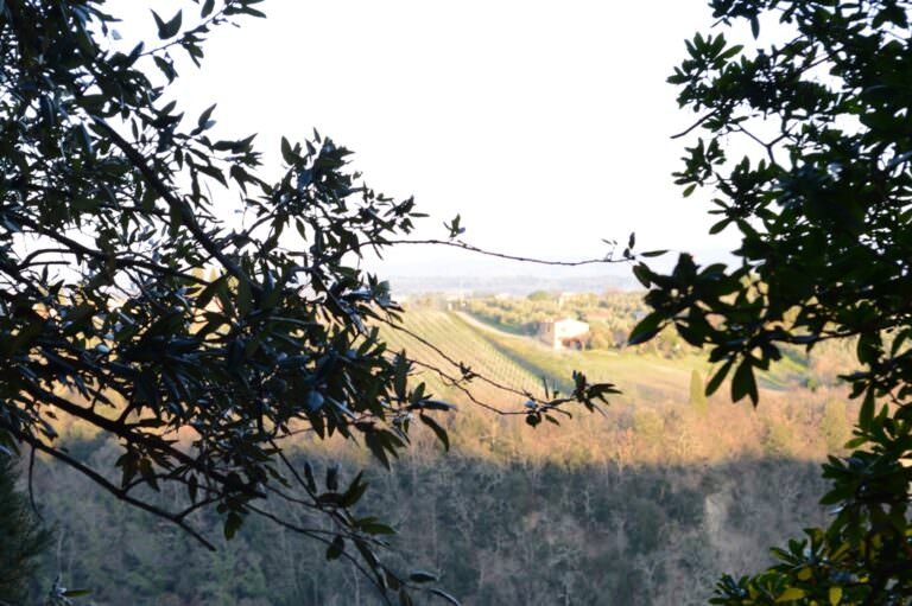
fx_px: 2089
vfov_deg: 16.5
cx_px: 456
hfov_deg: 24.6
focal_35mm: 82
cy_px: 303
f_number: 7.1
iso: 100
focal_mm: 55
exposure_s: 1/15
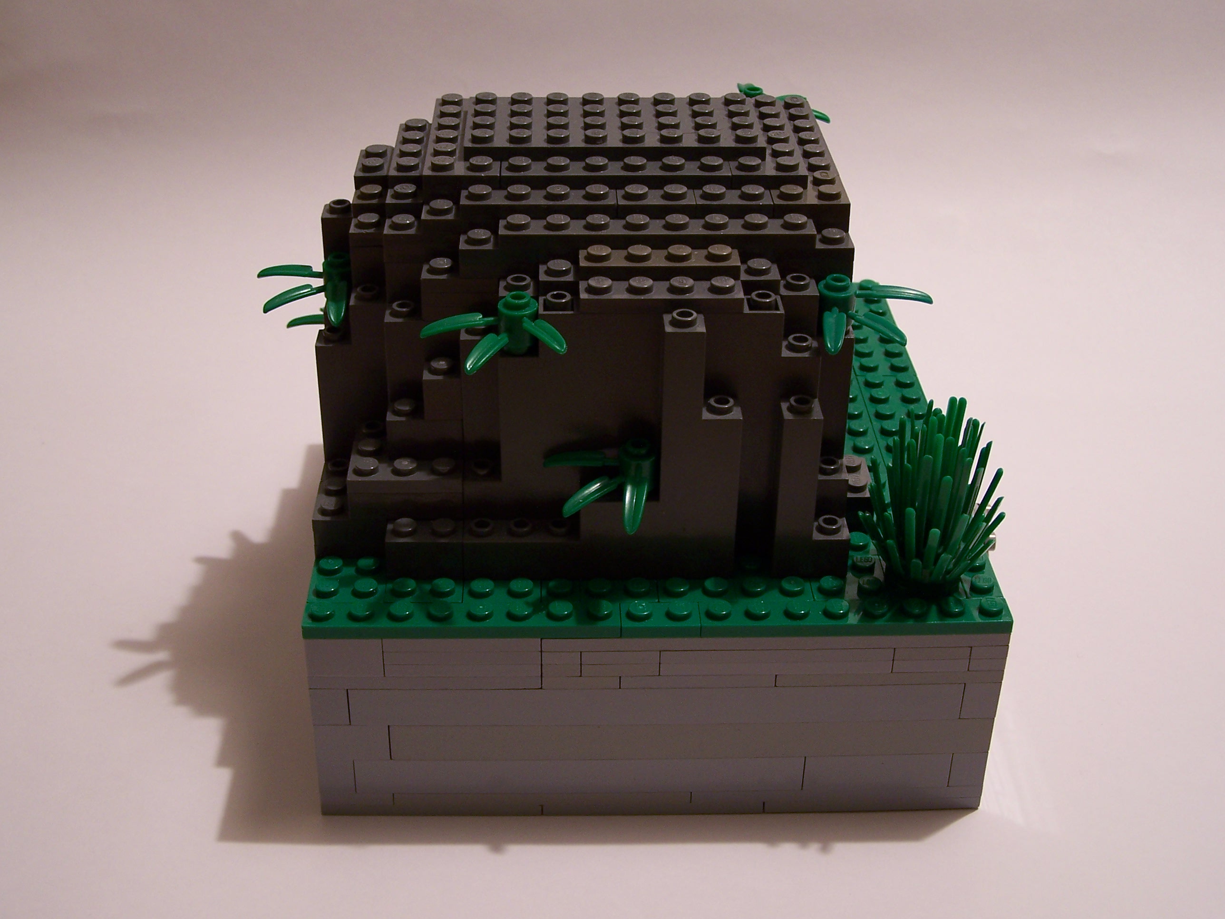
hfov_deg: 39.7
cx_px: 612
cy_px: 460
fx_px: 1699
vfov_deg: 30.3
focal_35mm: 48
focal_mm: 8
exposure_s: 1/4
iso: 80
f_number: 3
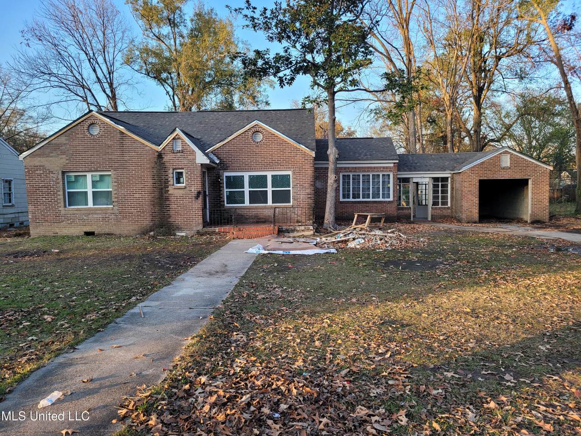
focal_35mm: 26
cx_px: 290
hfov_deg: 67.3
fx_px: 436
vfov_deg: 53.1
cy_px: 218
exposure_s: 1/281
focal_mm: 5.4
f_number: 1.8
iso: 40
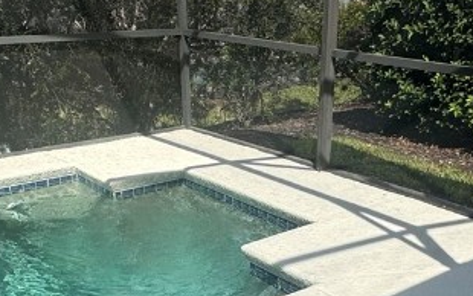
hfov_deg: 40.9
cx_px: 273
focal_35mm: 49
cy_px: 299
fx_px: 632
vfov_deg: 25.1
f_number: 2.2
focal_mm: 2.22
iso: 50
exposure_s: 1/2208
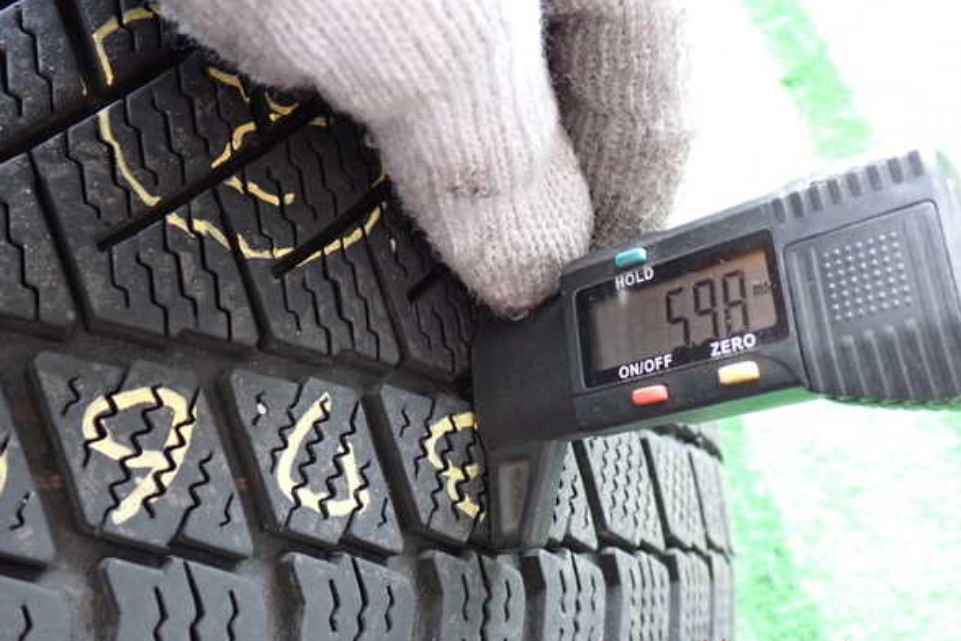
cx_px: 478
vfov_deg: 38.9
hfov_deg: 55.8
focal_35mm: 34
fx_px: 908
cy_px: 311
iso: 400
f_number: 2.4
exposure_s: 1/30
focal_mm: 5.79
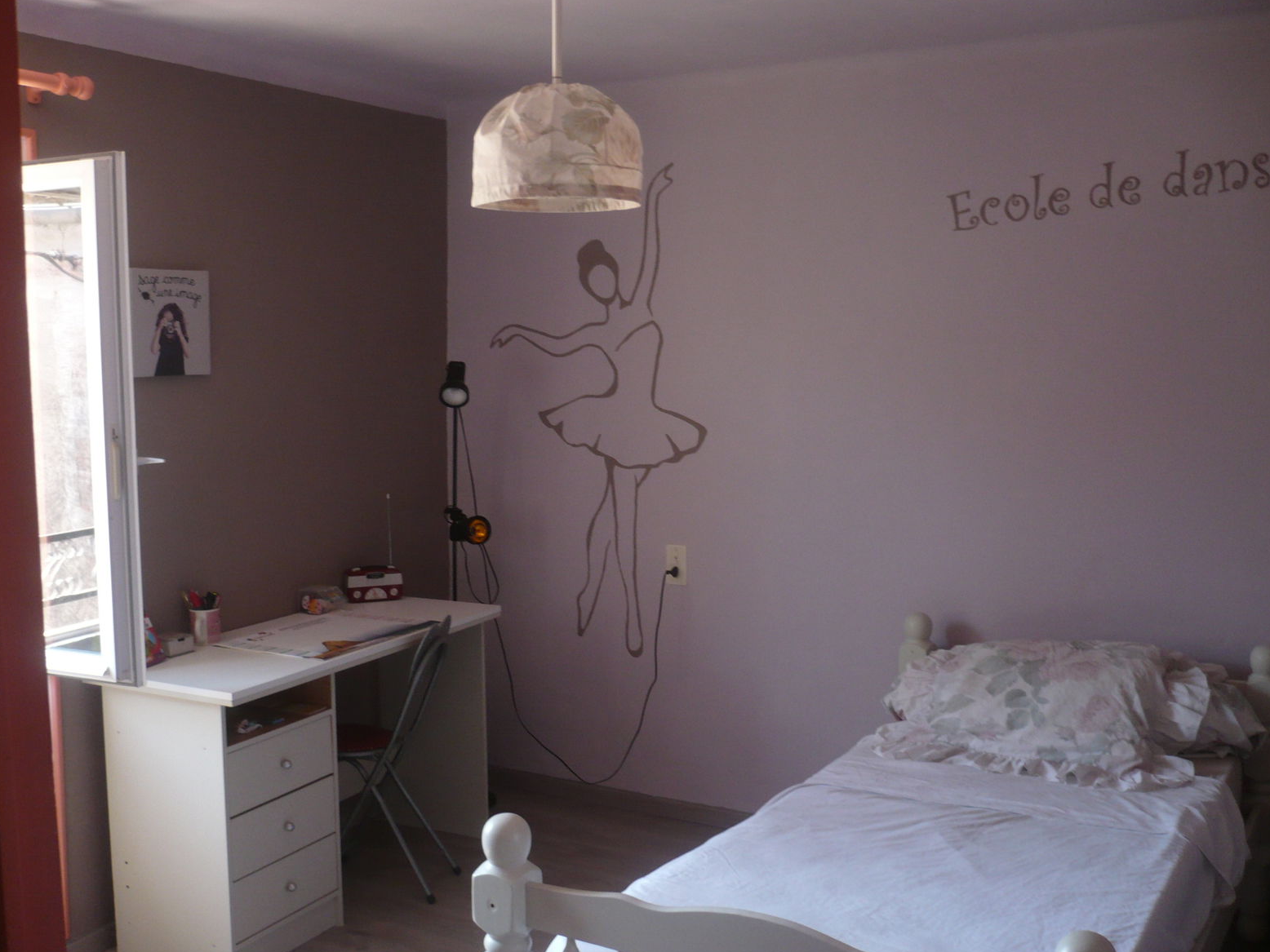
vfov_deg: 39.7
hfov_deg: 51.4
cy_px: 480
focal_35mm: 36
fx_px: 1321
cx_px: 621
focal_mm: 5.8
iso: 160
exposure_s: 1/30
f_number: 2.8
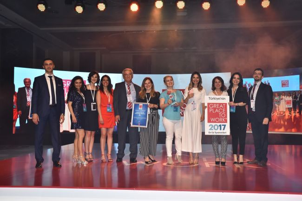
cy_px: 100
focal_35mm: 42
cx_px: 151
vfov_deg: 31.9
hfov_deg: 46.4
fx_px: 352
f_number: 8
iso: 1250
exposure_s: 1/160
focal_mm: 42
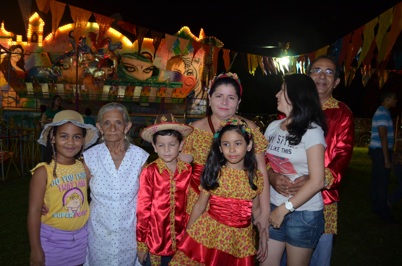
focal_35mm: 33
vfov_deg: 39.8
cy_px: 133
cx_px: 201
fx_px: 368
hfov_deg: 57.3
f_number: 4
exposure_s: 1/60
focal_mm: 22
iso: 1100
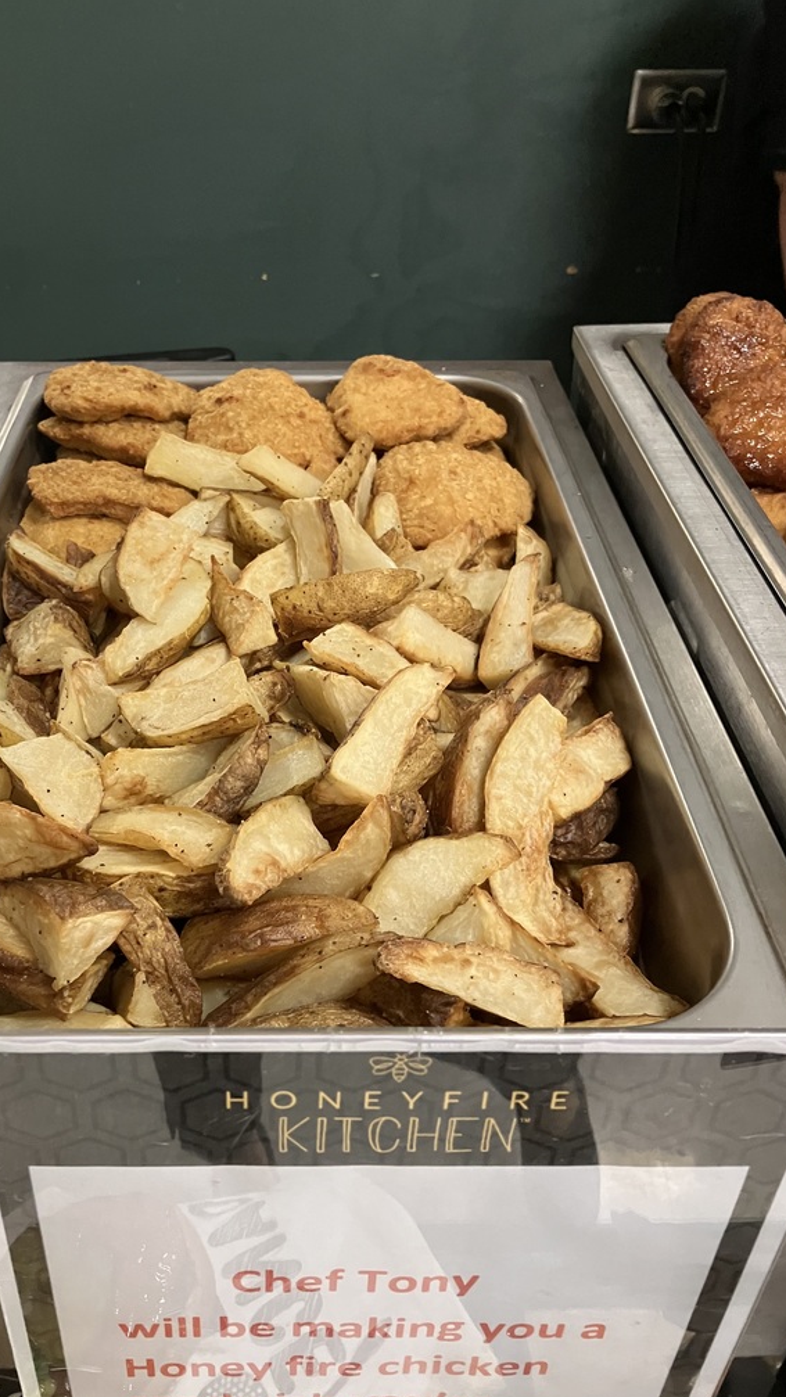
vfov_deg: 62.6
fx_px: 1149
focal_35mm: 31
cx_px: 272
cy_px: 707
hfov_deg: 37.4
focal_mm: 3.99
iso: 320
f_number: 1.8
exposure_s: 1/60
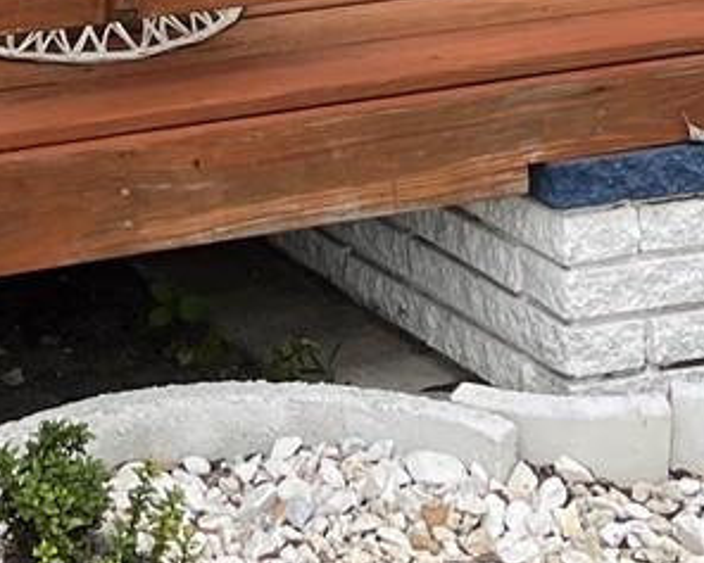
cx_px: 171
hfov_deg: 14.0
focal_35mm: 137
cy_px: -739
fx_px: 2855
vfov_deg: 10.0
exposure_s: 1/878
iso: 50
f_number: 1.6
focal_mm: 5.1
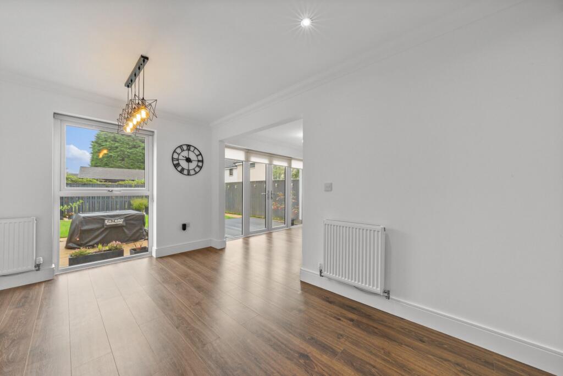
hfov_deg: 108.3
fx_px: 203
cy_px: 188
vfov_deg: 85.5
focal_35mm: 13
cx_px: 282
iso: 640
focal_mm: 13
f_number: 18
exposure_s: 1/1.25
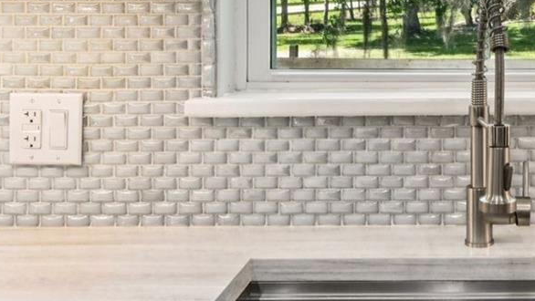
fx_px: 851
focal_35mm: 60
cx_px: 487
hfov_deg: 33.0
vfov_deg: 19.5
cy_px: -1
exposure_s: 1/60
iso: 400
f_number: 8
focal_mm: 21
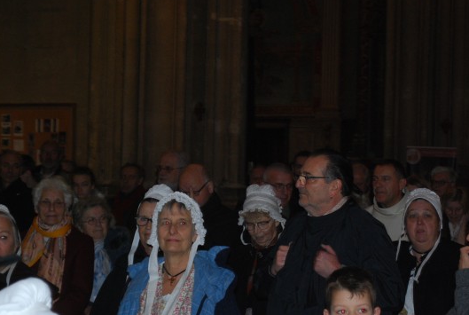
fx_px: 1628
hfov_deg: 16.4
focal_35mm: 125
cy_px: 186
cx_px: 251
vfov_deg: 11.0
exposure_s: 1/60
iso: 560
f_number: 5.6
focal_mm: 55
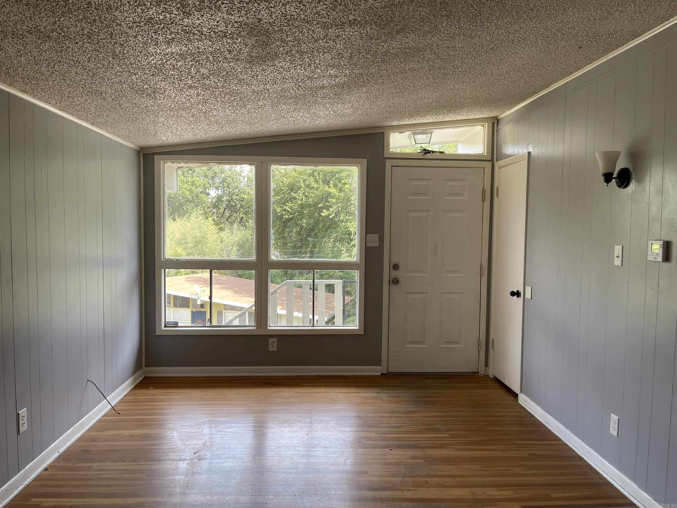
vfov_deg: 53.1
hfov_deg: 67.3
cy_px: 254
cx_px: 338
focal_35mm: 26
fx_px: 508
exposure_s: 1/176
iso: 32
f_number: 1.6
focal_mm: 5.1
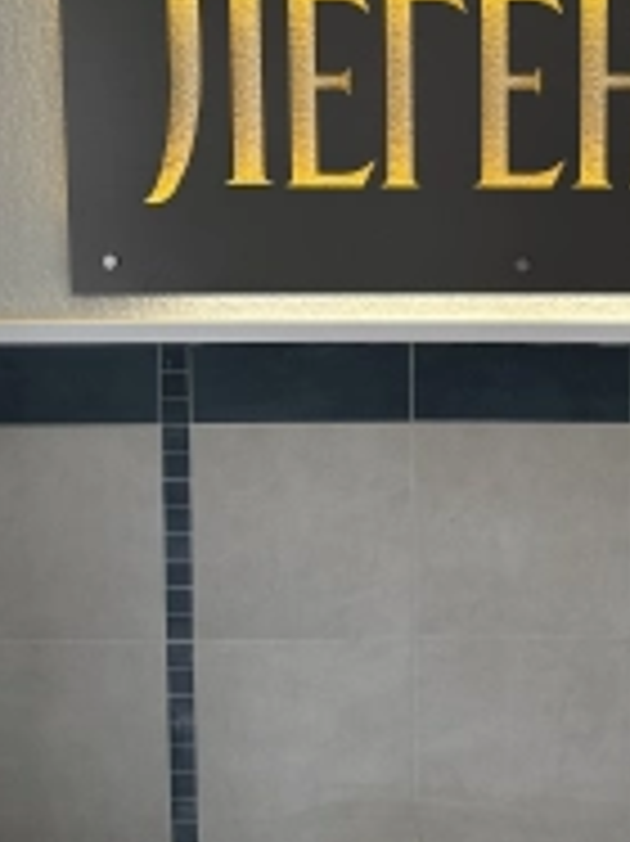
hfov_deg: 23.9
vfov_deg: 31.6
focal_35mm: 60
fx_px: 1458
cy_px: 198
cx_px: 533
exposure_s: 1/121
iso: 160
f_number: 1.78
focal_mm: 6.86
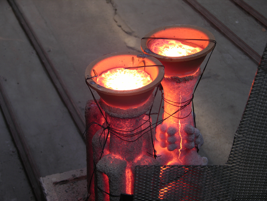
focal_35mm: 82
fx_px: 632
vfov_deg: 18.0
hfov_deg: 23.8
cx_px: 134
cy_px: 100
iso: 50
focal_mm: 21
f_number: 3.5
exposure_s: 1/64.5
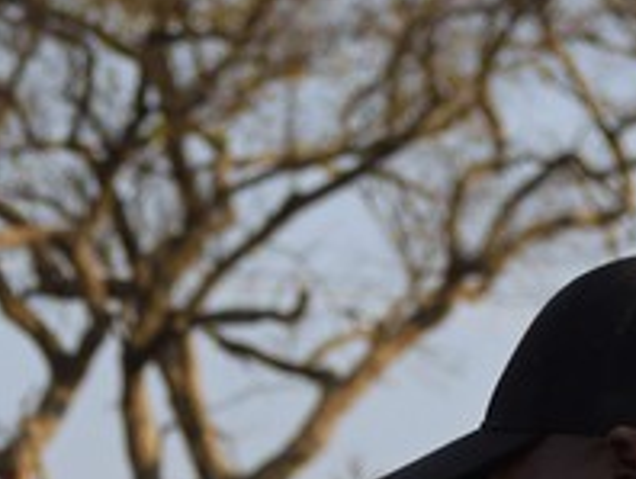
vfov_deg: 2.7
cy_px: 1633
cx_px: -1625
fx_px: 9989
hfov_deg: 3.5
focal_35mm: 543
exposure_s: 1/250
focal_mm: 70
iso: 200
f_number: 8
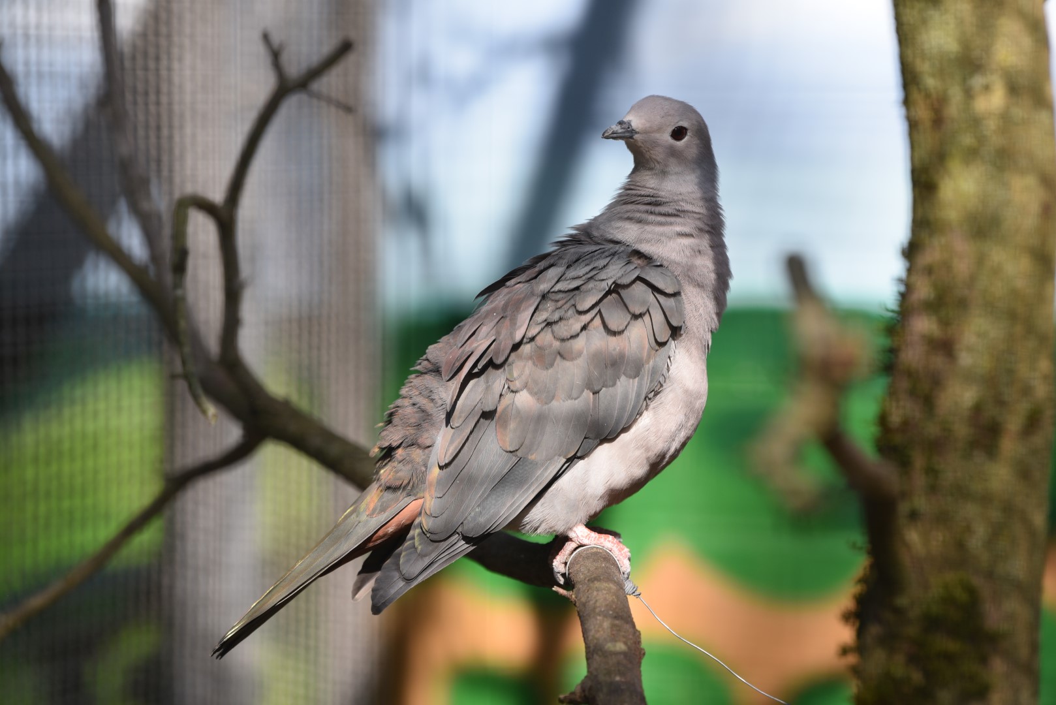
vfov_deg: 6.9
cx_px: 528
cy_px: 352
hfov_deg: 10.3
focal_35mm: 200
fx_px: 5868
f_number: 4
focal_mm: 200
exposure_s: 1/320
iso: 400
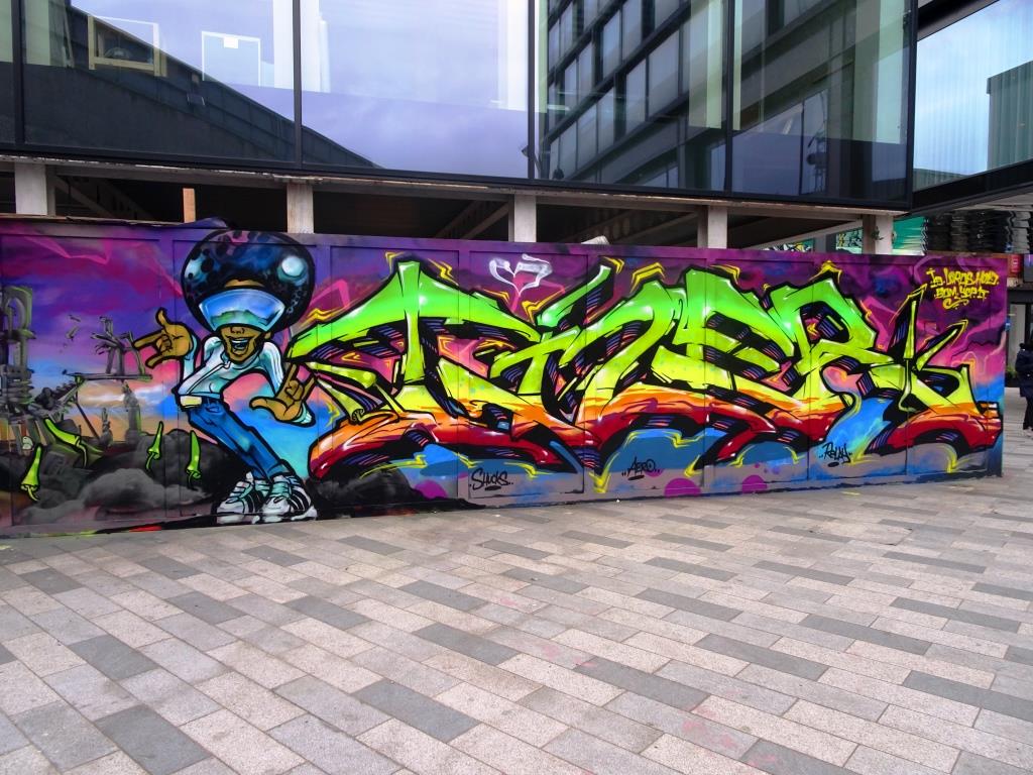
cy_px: 388
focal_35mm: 24
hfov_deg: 71.6
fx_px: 716
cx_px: 516
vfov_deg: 56.8
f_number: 3.5
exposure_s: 1/50
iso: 80
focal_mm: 4.1
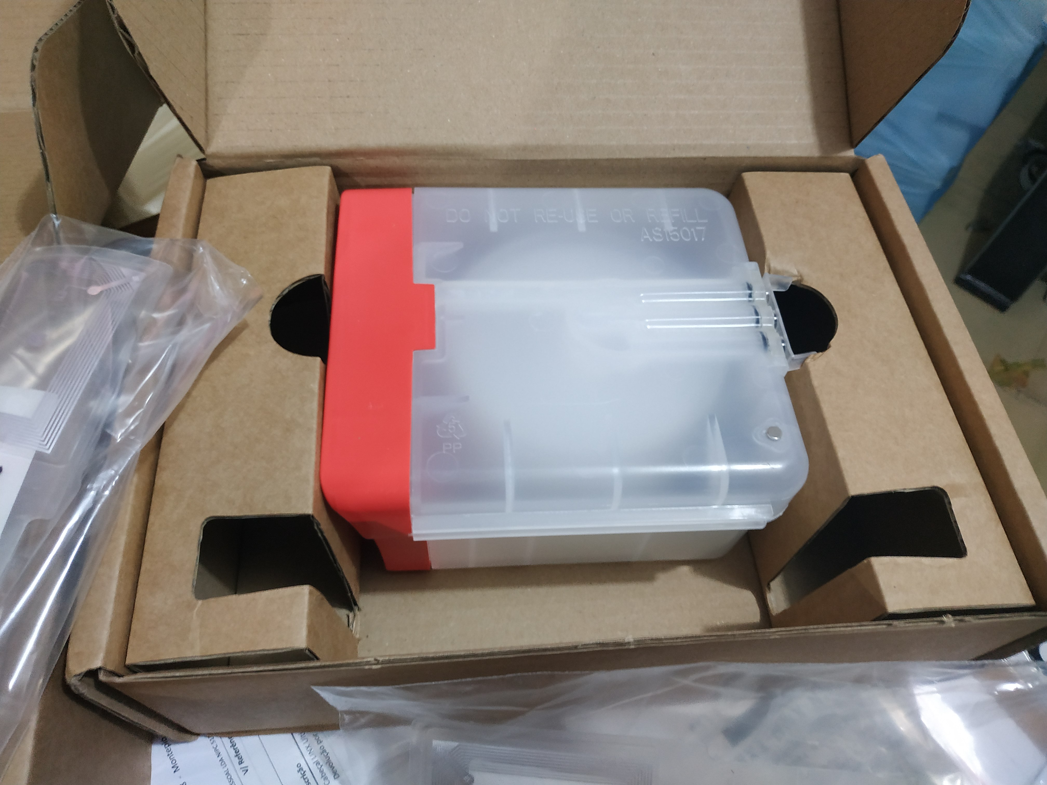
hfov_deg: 71.6
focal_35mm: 24
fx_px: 726
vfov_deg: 56.8
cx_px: 524
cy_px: 392
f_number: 1.9
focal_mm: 3.94
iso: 400
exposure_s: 1/20
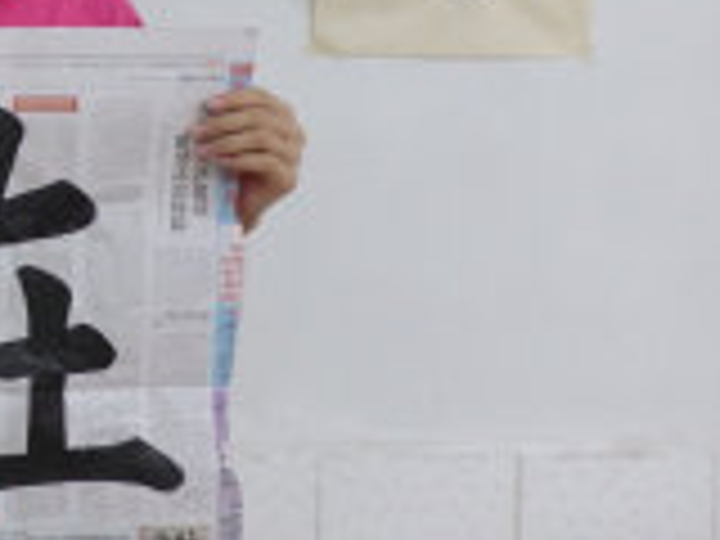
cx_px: -274
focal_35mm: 92
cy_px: 7
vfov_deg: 15.8
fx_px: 1914
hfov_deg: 19.3
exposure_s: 1/60
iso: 500
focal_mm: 5.5
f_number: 3.3
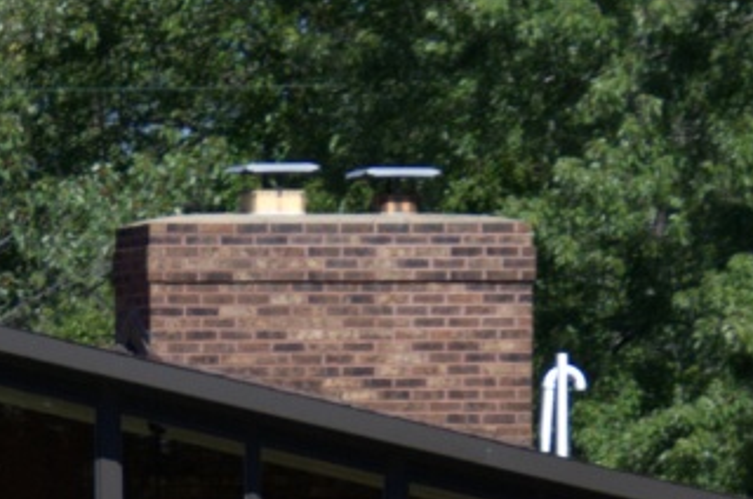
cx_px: 31
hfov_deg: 2.8
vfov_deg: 1.8
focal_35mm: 749
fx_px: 15635
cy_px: 805
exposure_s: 1/800
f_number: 7.1
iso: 320
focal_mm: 100
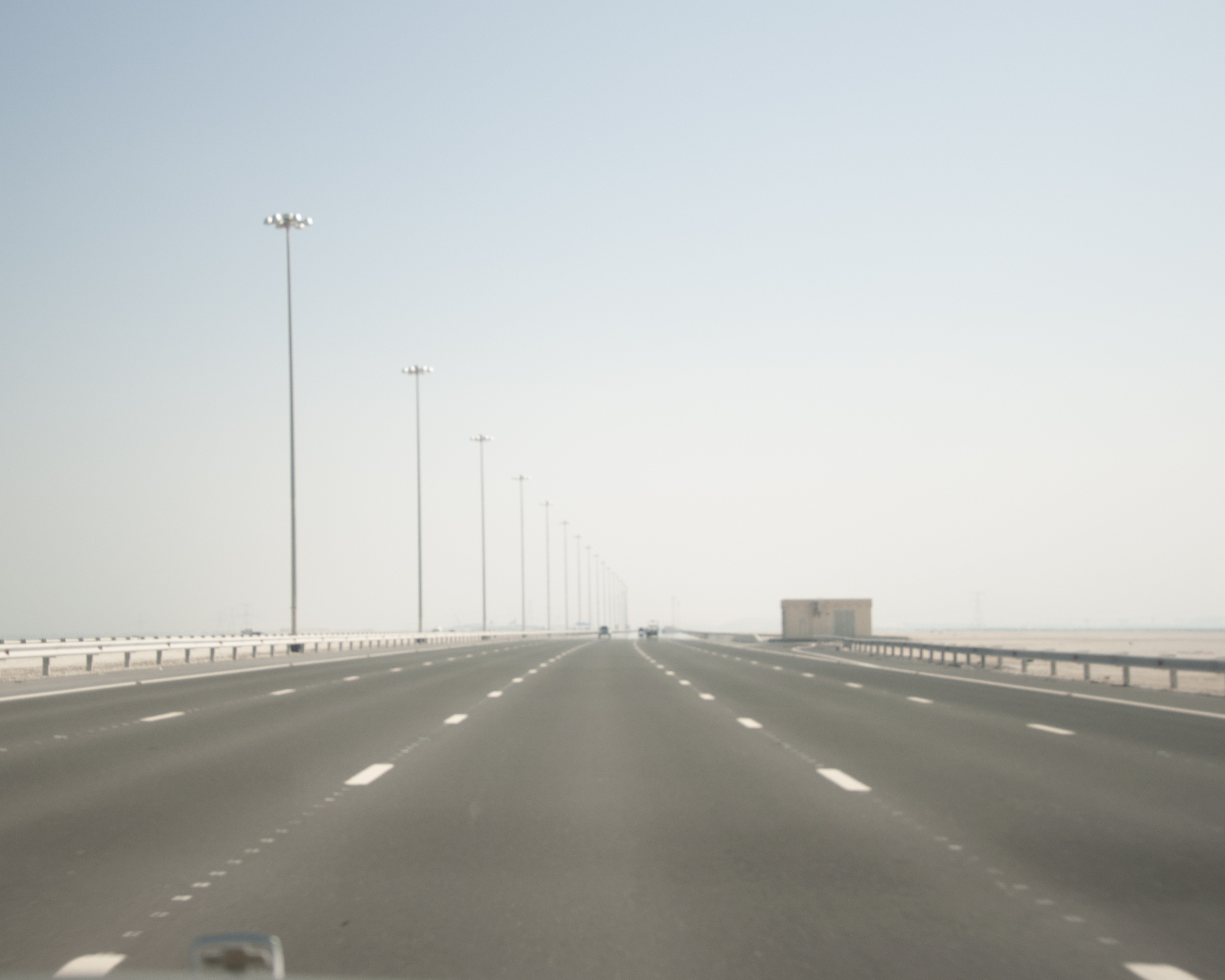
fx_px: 2103
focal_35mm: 58
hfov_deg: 32.4
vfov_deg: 26.2
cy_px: 488
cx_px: 533
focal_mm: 34
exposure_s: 1/250
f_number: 5
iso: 100
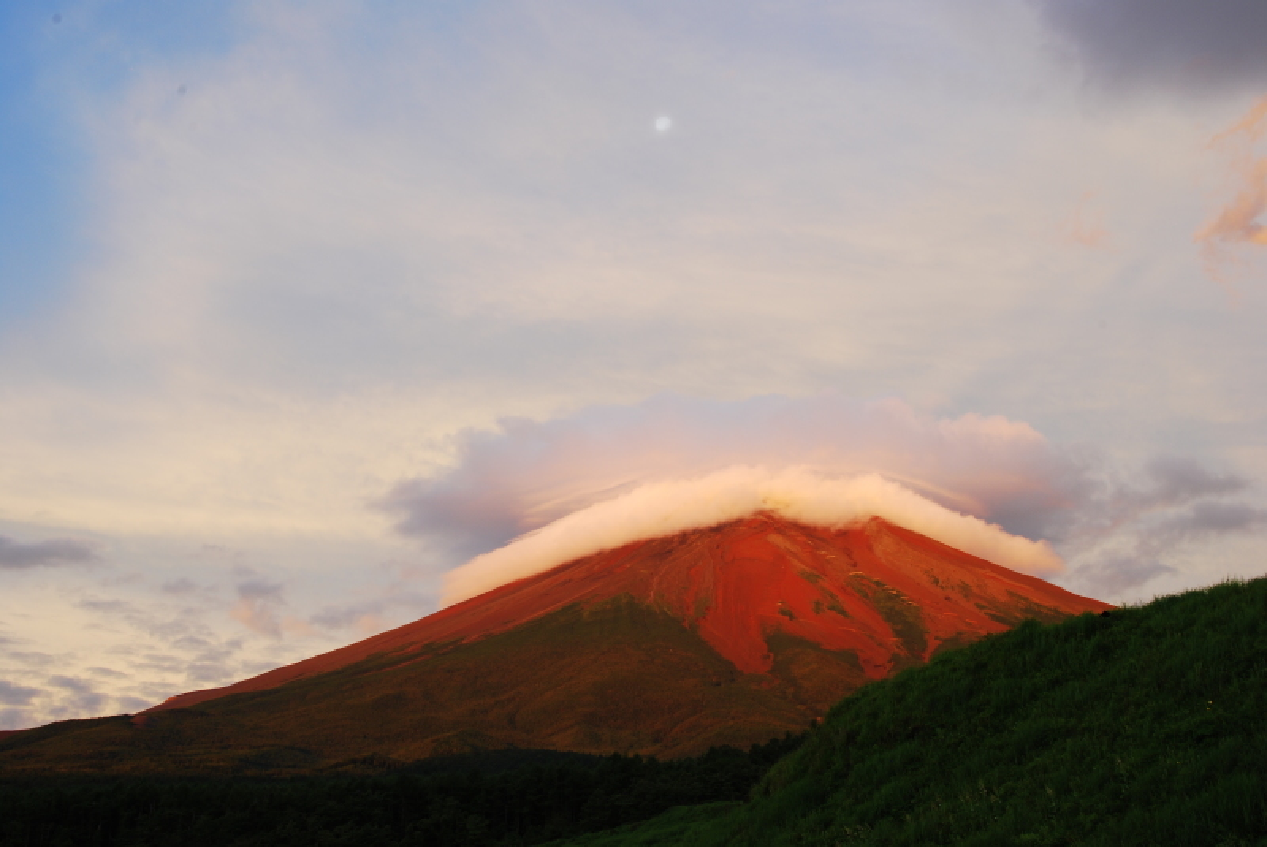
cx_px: 634
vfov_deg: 29.0
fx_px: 1638
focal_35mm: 46
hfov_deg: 42.3
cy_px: 424
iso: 100
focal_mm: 31
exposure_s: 1/3
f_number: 16
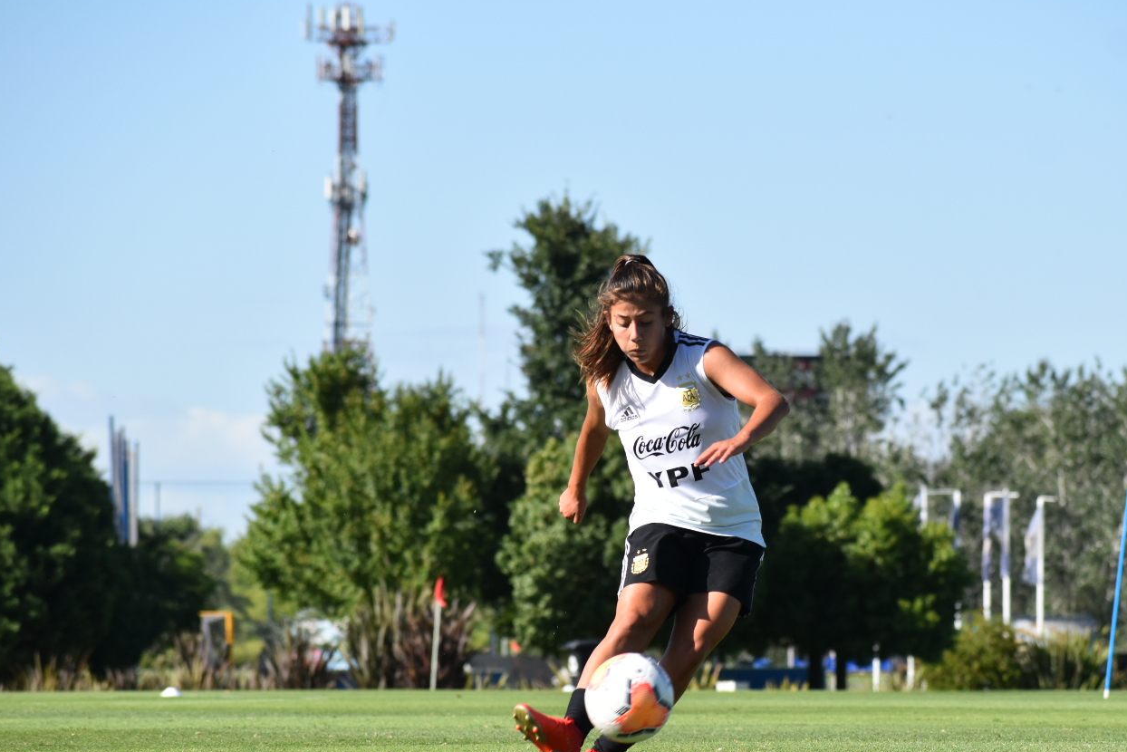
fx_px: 8255
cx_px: 656
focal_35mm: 264
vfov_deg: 5.2
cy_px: 477
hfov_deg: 7.8
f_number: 7.1
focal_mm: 135
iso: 400
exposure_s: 1/1600
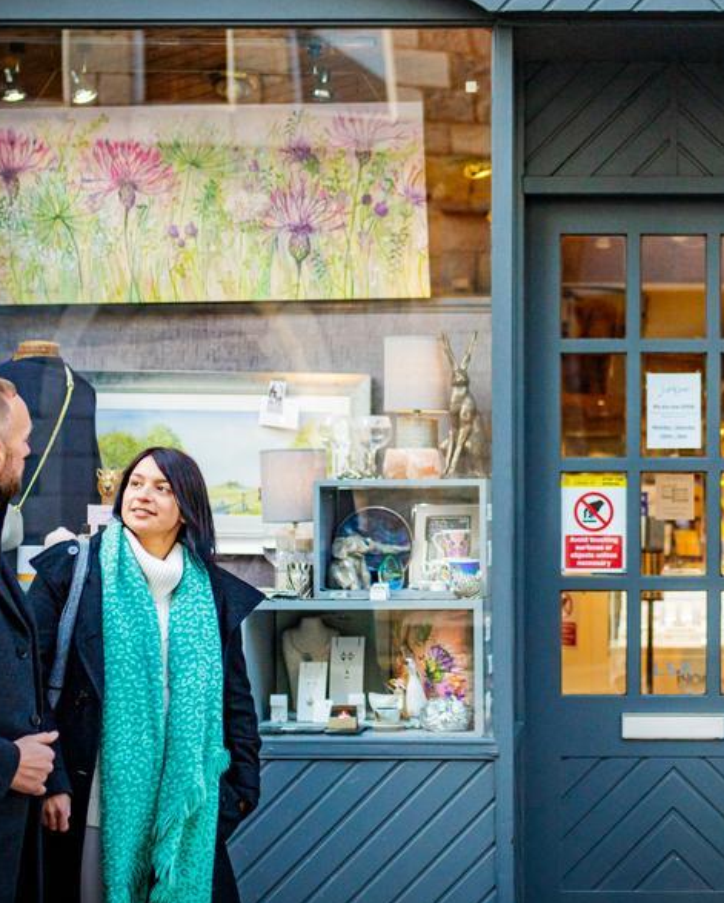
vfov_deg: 28.3
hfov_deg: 22.5
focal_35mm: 67
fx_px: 1793
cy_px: 418
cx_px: 578
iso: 320
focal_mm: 35
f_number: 2
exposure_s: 1/5000
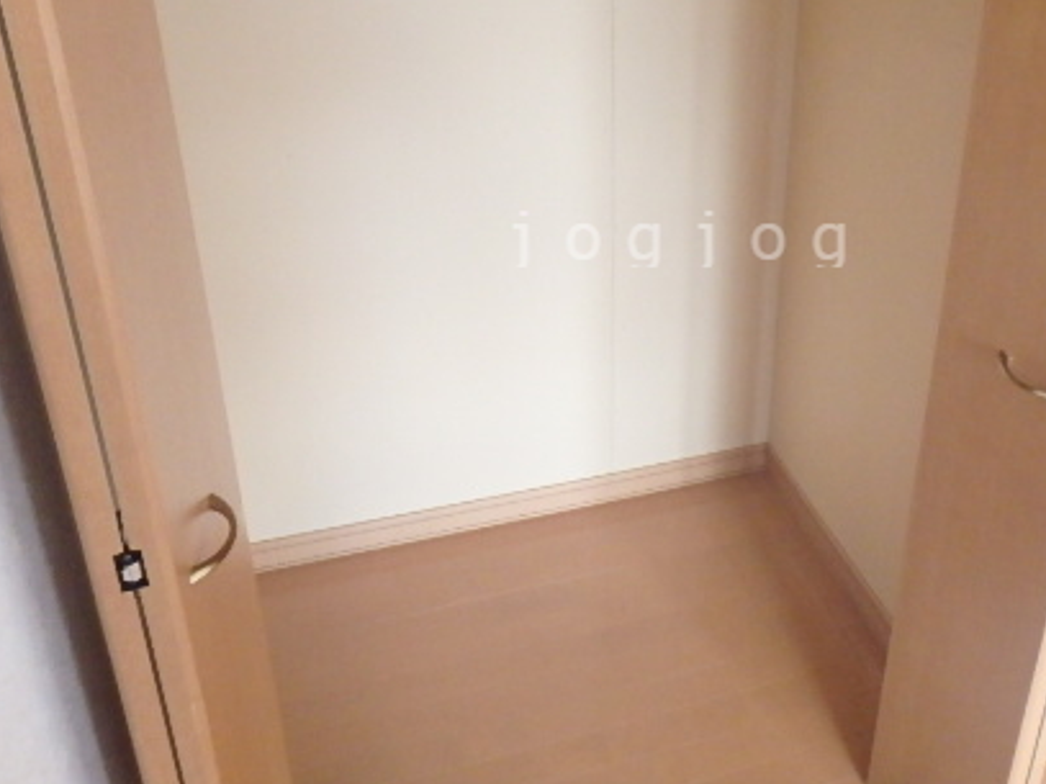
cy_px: 236
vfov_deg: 42.1
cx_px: 684
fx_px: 997
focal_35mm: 33
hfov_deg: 54.4
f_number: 3.5
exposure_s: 1/20
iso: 800
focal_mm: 3.7
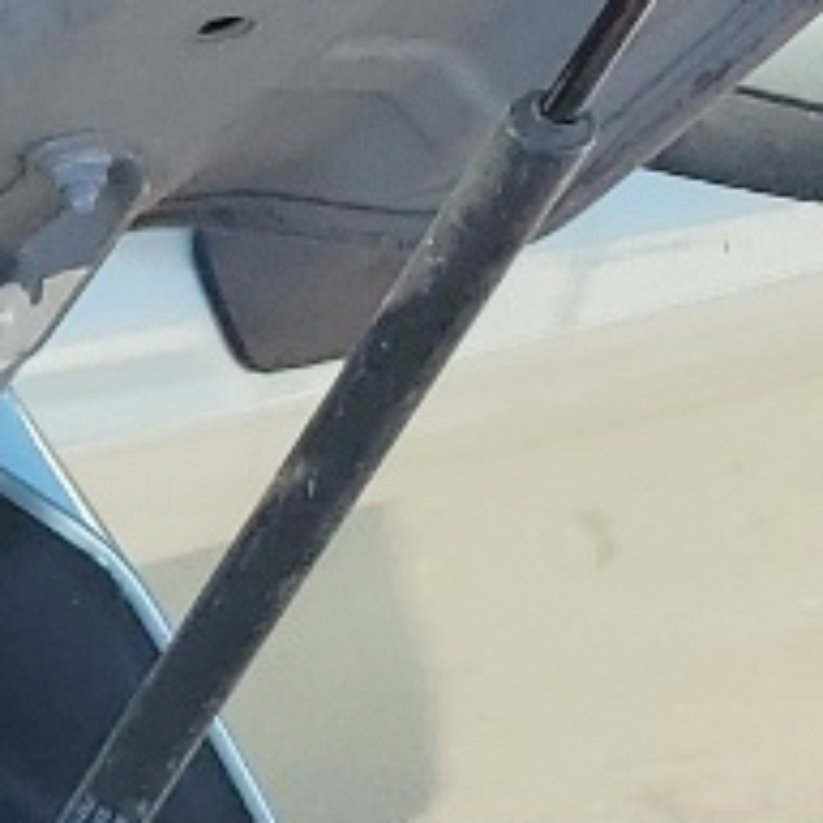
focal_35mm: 192
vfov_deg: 8.9
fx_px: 5165
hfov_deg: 6.9
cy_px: 1299
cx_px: -2568
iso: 50
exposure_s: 1/526
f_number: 1.5
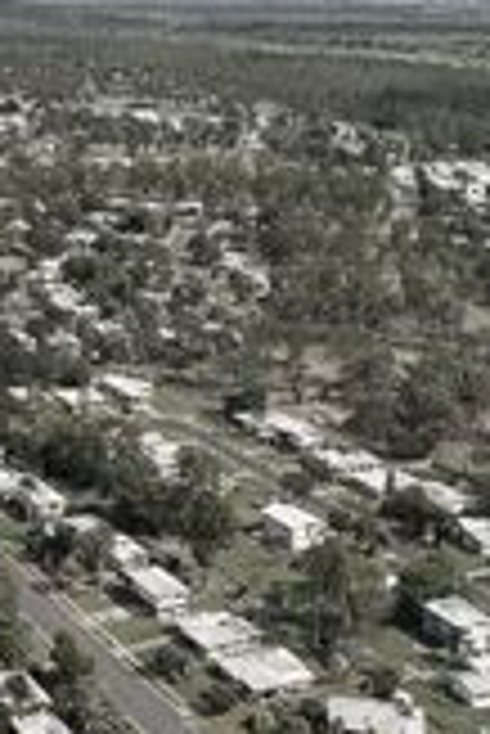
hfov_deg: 19.1
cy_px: 340
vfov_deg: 29.2
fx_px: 1406
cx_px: -22
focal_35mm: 69
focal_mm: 8.8
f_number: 4.5
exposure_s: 1/320
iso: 100
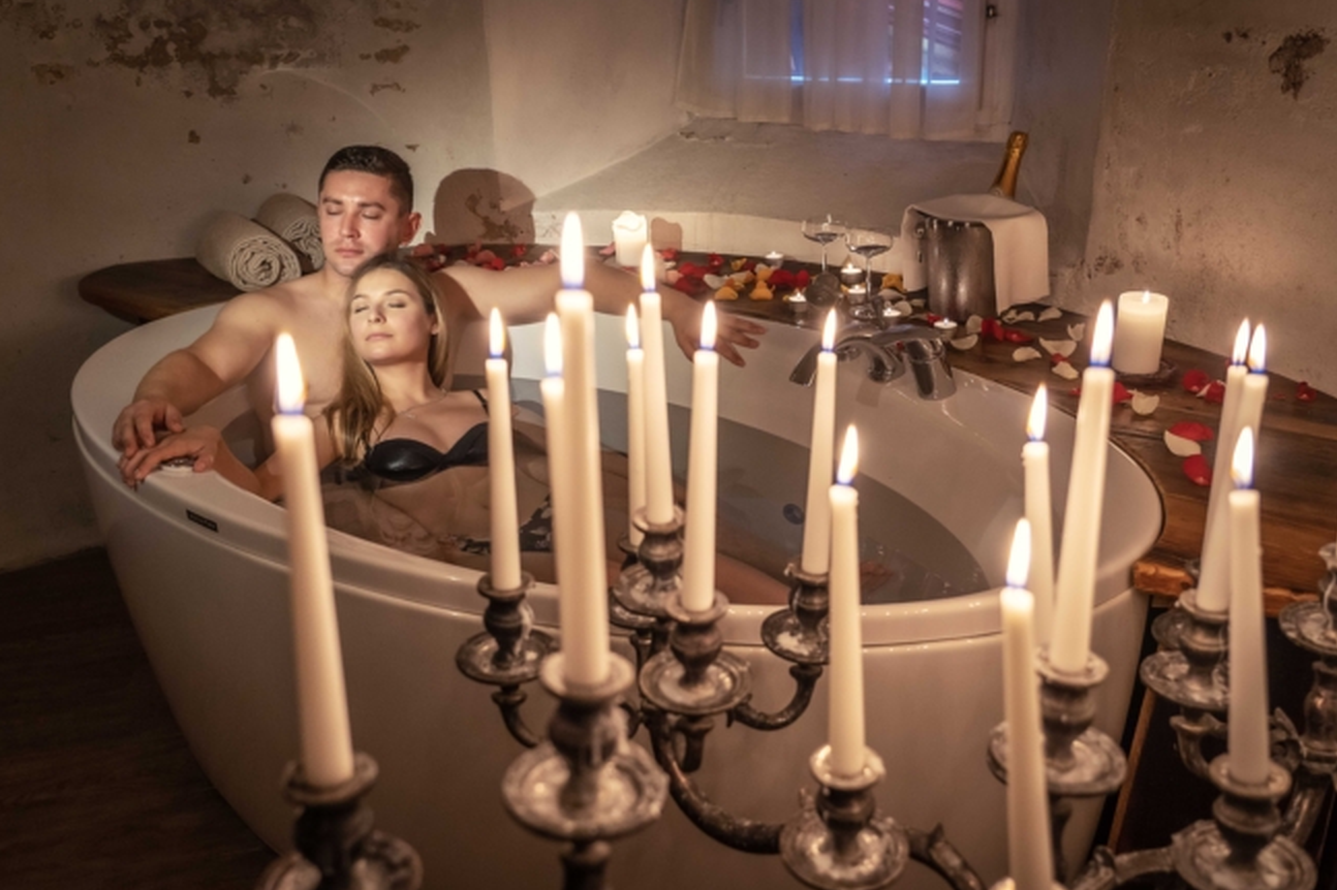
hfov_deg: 58.7
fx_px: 1188
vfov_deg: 41.1
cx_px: 678
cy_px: 440
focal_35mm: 32
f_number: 4
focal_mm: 30
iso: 1000
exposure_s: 1/40
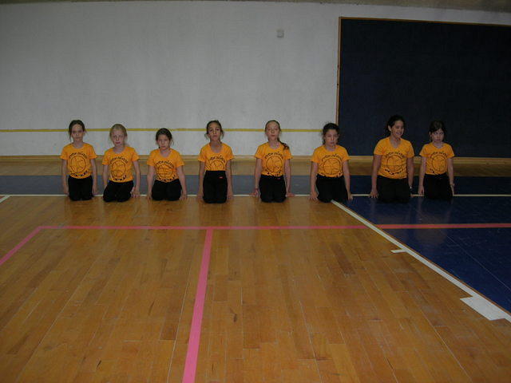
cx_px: 256
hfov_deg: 49.0
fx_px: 561
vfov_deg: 37.7
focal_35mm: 38
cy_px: 192
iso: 68
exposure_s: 1/60.1
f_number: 2.8
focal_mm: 7.8
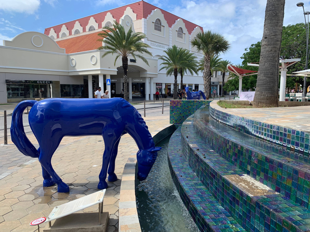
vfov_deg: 53.1
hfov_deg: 67.3
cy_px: 116
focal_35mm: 26
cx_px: 155
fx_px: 233
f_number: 1.8
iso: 25
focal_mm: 4.25
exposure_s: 1/1299
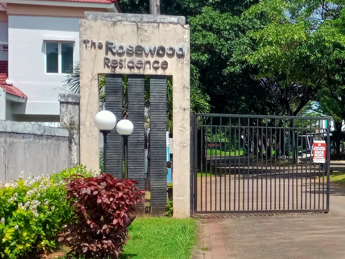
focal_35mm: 78
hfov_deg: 23.0
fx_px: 778
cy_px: 165
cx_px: 414
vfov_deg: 18.9
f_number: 1.8
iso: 112
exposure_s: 1/1471
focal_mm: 4.05
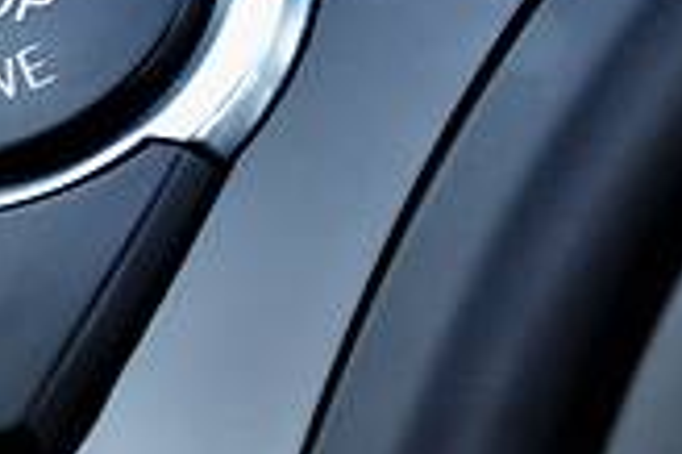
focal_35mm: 766
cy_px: -92
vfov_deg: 1.8
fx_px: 14505
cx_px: -75
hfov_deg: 2.7
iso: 560
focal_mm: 105
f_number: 5.6
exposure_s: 1/60
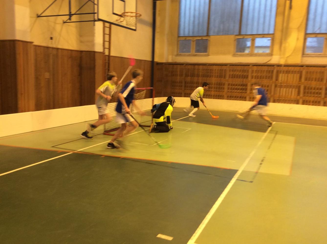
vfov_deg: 44.0
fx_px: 302
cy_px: 122
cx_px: 164
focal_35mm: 32
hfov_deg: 56.9
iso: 64
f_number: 2.4
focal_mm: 3.3
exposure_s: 1/25
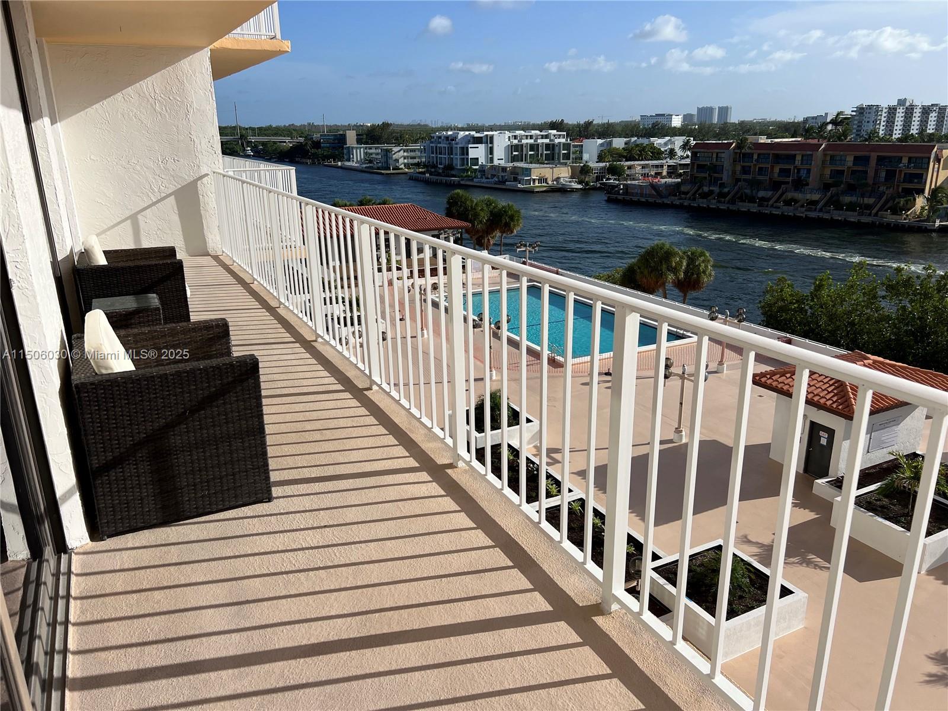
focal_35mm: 26
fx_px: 712
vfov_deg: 53.1
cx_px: 474
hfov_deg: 67.3
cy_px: 356
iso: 50
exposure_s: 1/6993
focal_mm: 5.7
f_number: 1.5
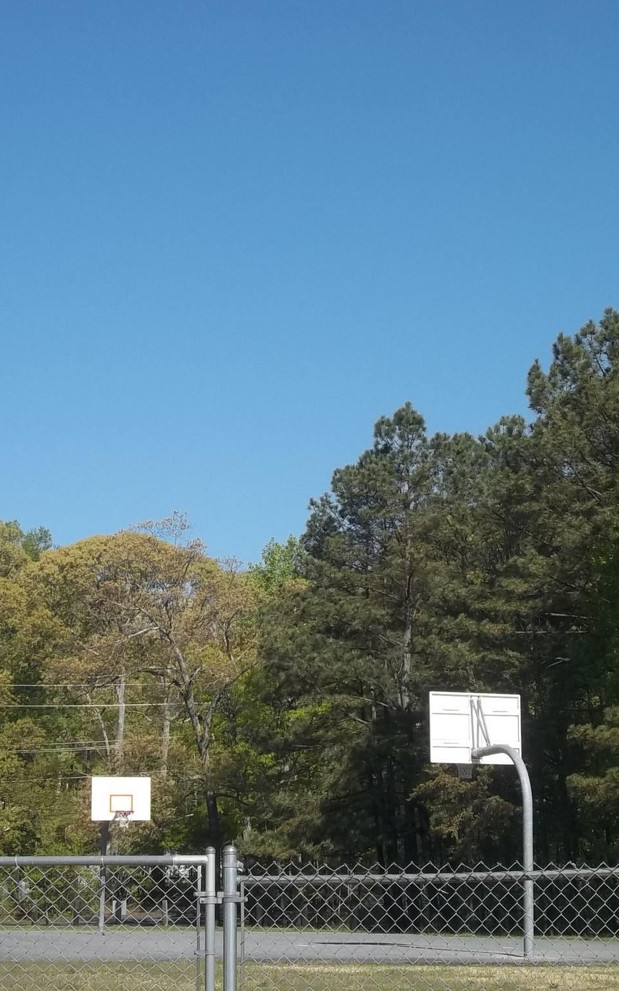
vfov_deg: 27.8
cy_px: 493
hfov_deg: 17.6
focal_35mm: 74
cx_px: 273
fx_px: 1998
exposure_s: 1/400
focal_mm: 9.3
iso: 80
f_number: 5
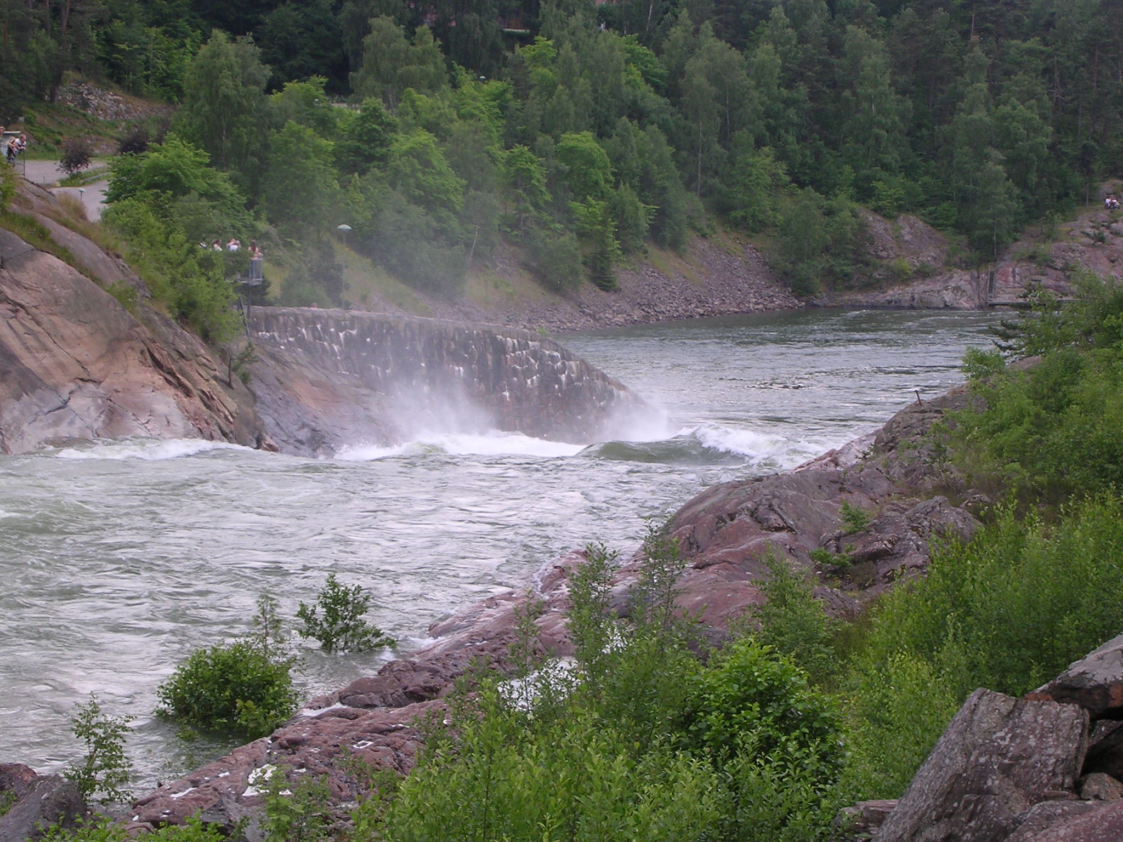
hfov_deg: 17.1
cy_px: 421
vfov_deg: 12.9
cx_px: 562
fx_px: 3731
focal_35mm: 115
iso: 100
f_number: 4.9
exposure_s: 1/135
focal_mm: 17.4
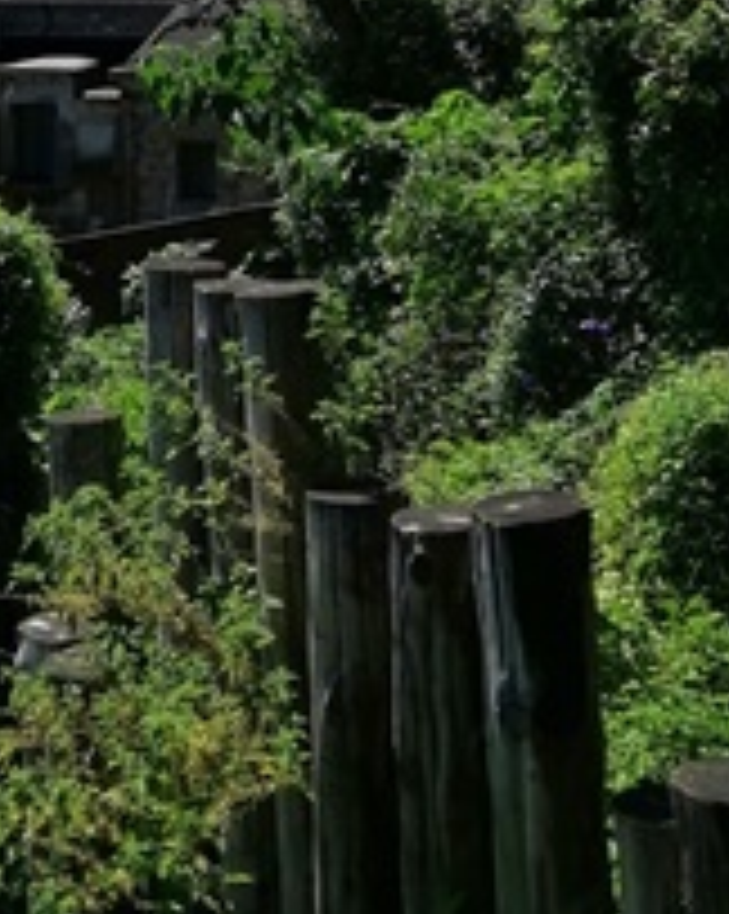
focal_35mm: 75
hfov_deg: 20.1
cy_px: 81
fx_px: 2026
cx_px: 130
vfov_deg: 24.6
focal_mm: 3.81
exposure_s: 1/1344
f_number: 2.2
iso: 50
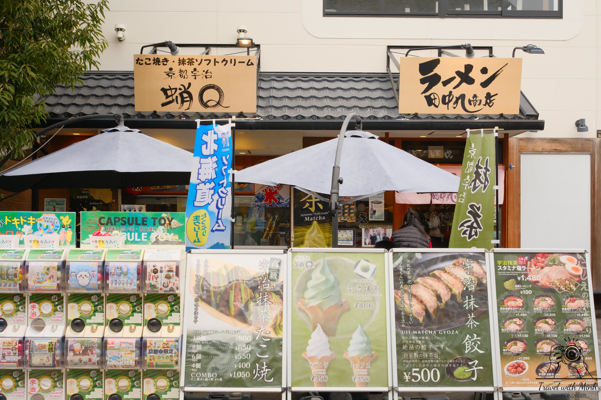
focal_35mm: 50
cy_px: 200
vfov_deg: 27.0
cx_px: 300
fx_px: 835
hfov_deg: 39.6
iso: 500
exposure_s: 1/200
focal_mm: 33
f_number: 5.6
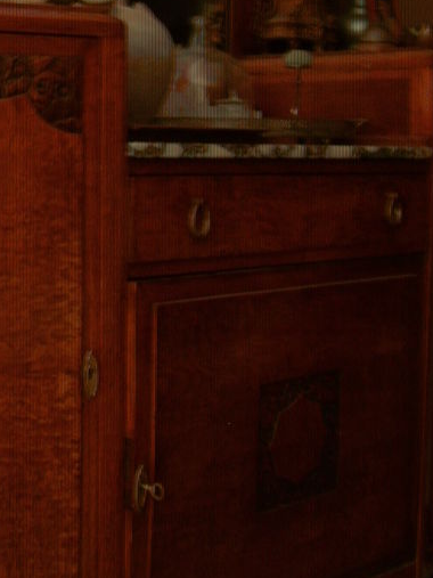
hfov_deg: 21.1
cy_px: 261
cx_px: 88
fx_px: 1151
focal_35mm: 69
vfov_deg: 28.2
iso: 100
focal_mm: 5.8
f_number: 2.8
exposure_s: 1/45
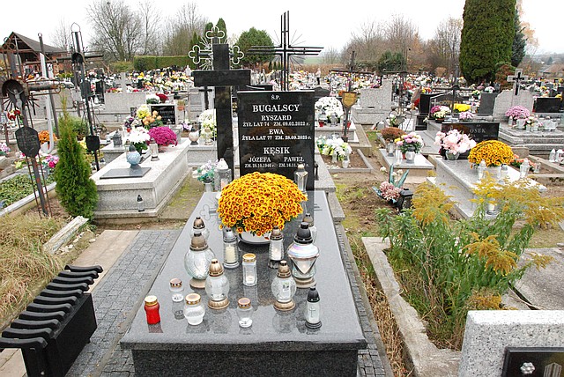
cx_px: 282
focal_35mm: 27
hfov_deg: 67.3
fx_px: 423
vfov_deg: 48.0
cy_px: 188
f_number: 9
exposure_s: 1/250
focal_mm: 18
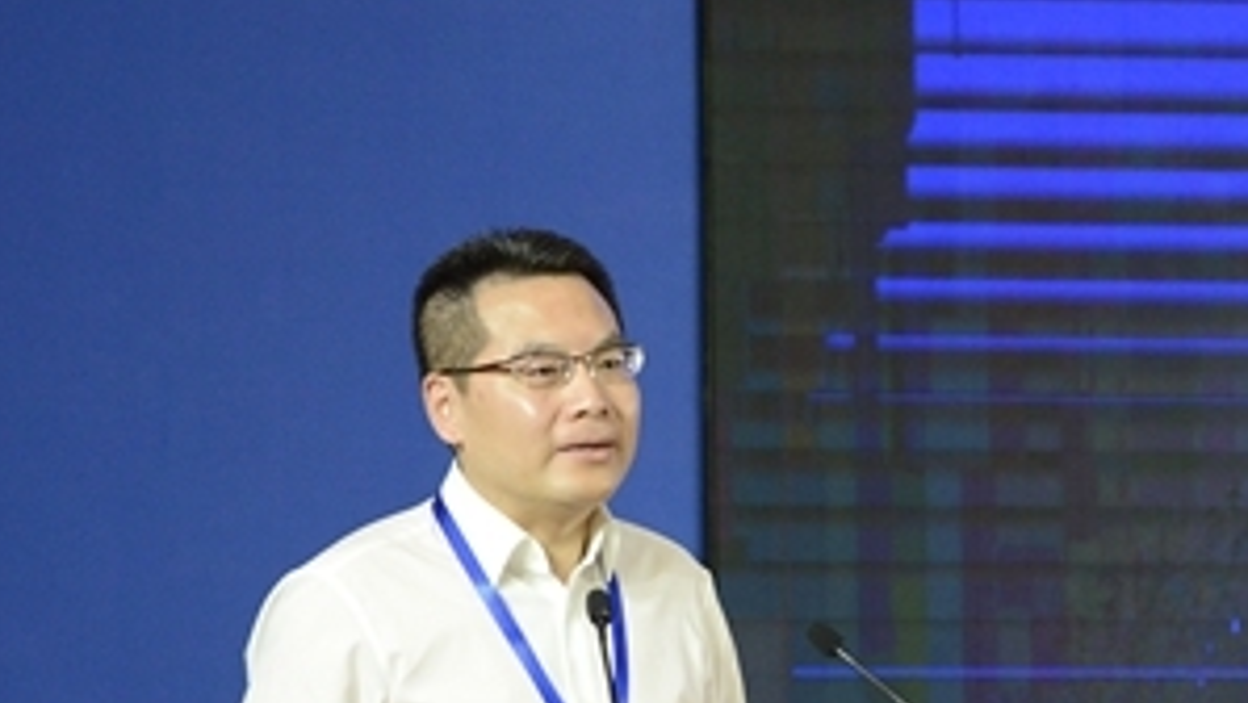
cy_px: 339
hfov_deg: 4.1
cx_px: 859
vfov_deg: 2.3
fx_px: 17449
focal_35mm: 527
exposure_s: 1/800
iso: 3200
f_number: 3.5
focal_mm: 200
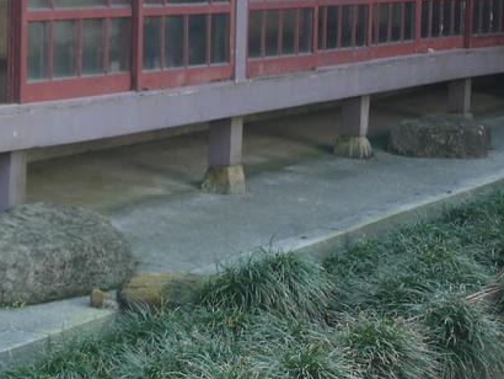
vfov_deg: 12.6
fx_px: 1704
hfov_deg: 16.0
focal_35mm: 117
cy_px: 108
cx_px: -144
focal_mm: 20
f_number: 1.7
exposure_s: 1/250
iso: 160
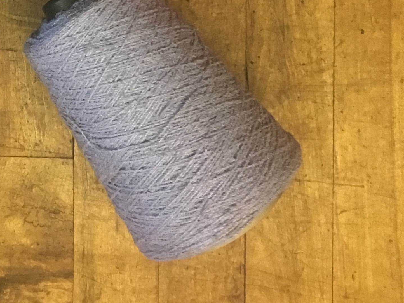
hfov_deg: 22.7
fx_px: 945
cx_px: -44
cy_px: -102
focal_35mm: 81
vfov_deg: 17.0
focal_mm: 4.15
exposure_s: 1/30
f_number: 2.2
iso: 160
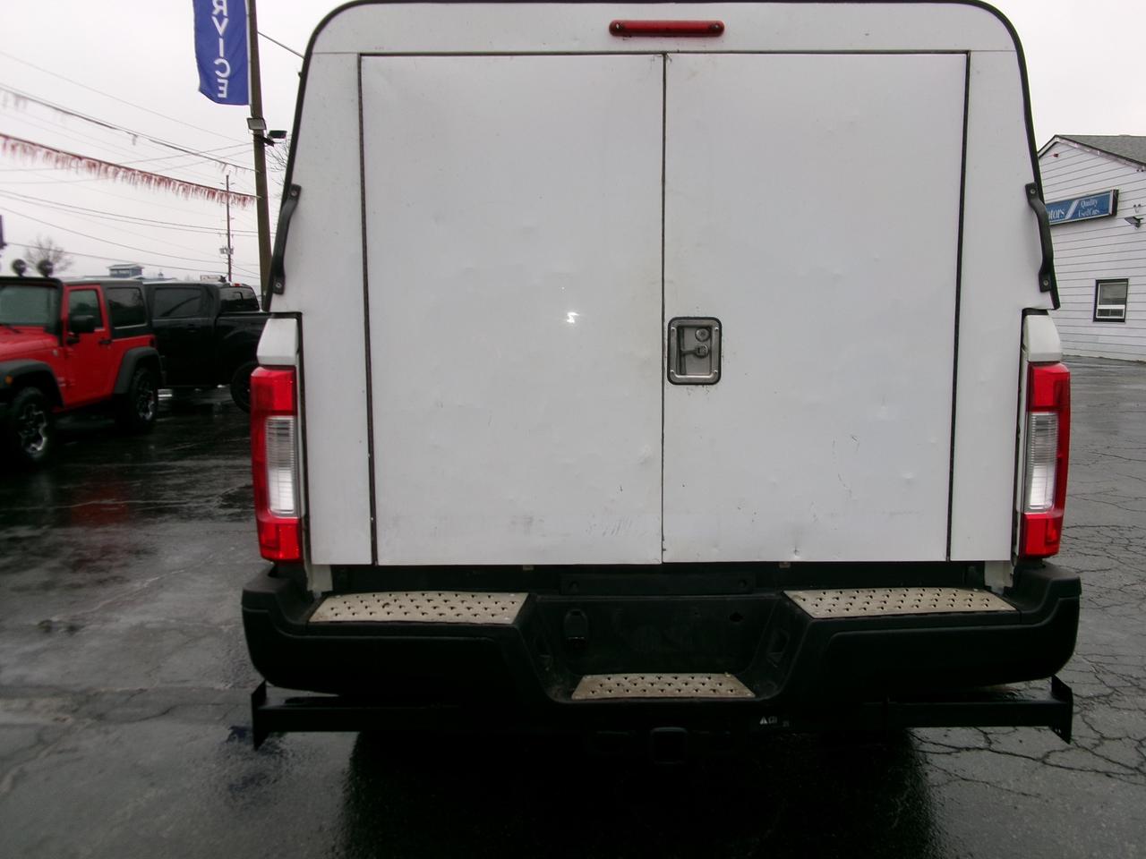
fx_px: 927
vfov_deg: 49.7
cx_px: 573
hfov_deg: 63.4
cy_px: 430
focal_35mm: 28
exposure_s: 1/50
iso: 100
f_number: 3.9
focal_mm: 5.1
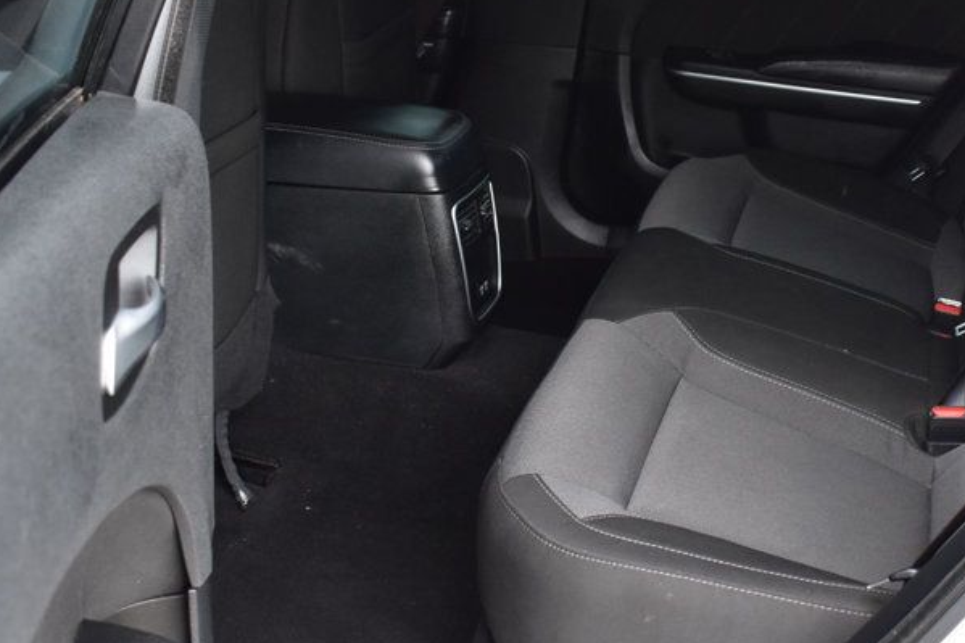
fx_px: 1443
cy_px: 297
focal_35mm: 54
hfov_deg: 36.6
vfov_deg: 25.1
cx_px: 635
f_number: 6.3
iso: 1000
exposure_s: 1/15
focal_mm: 21
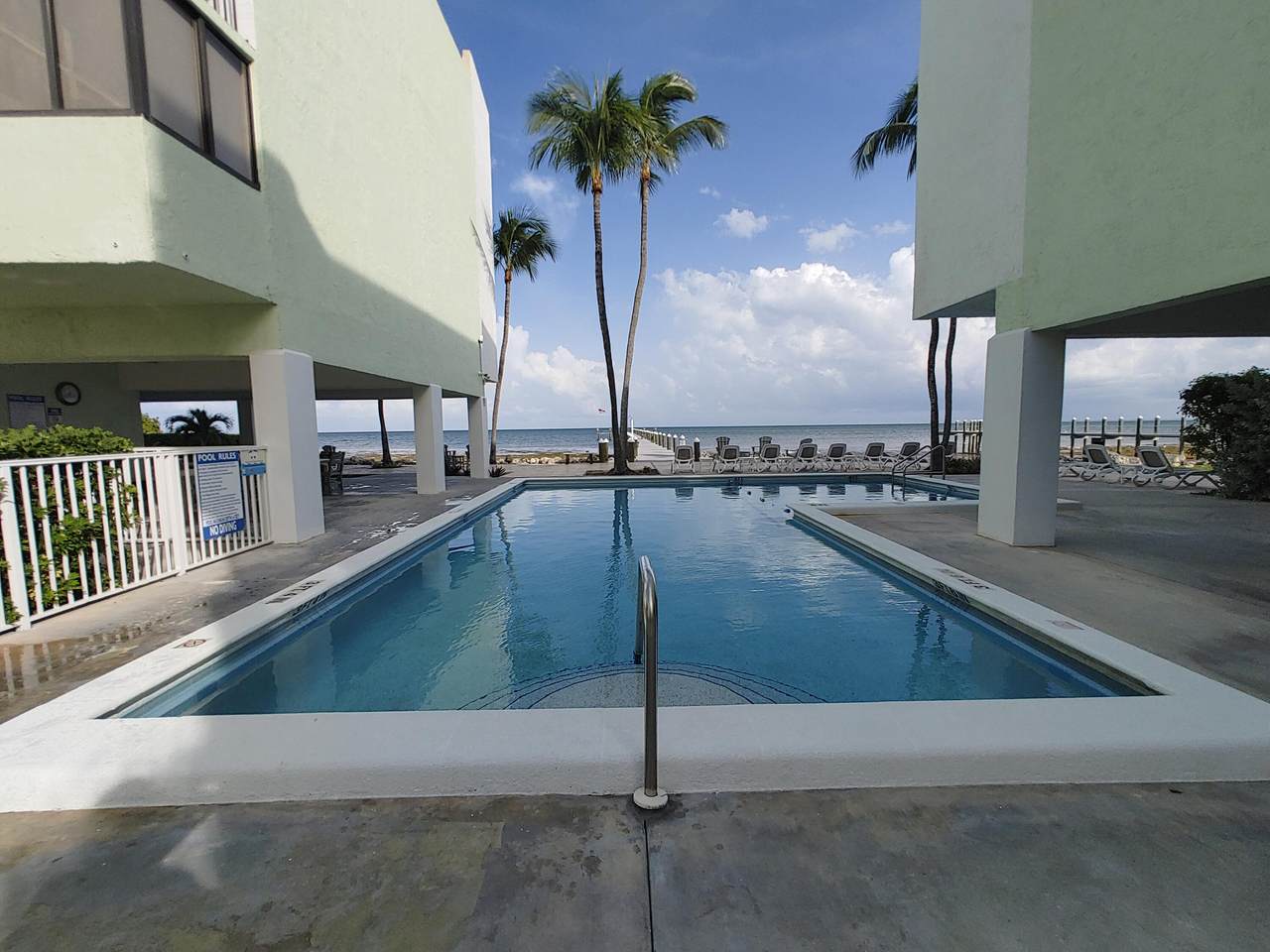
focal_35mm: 15
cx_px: 635
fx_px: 550
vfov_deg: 81.7
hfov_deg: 98.2
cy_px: 476
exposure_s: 1/971
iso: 50
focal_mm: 1.78
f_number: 1.9
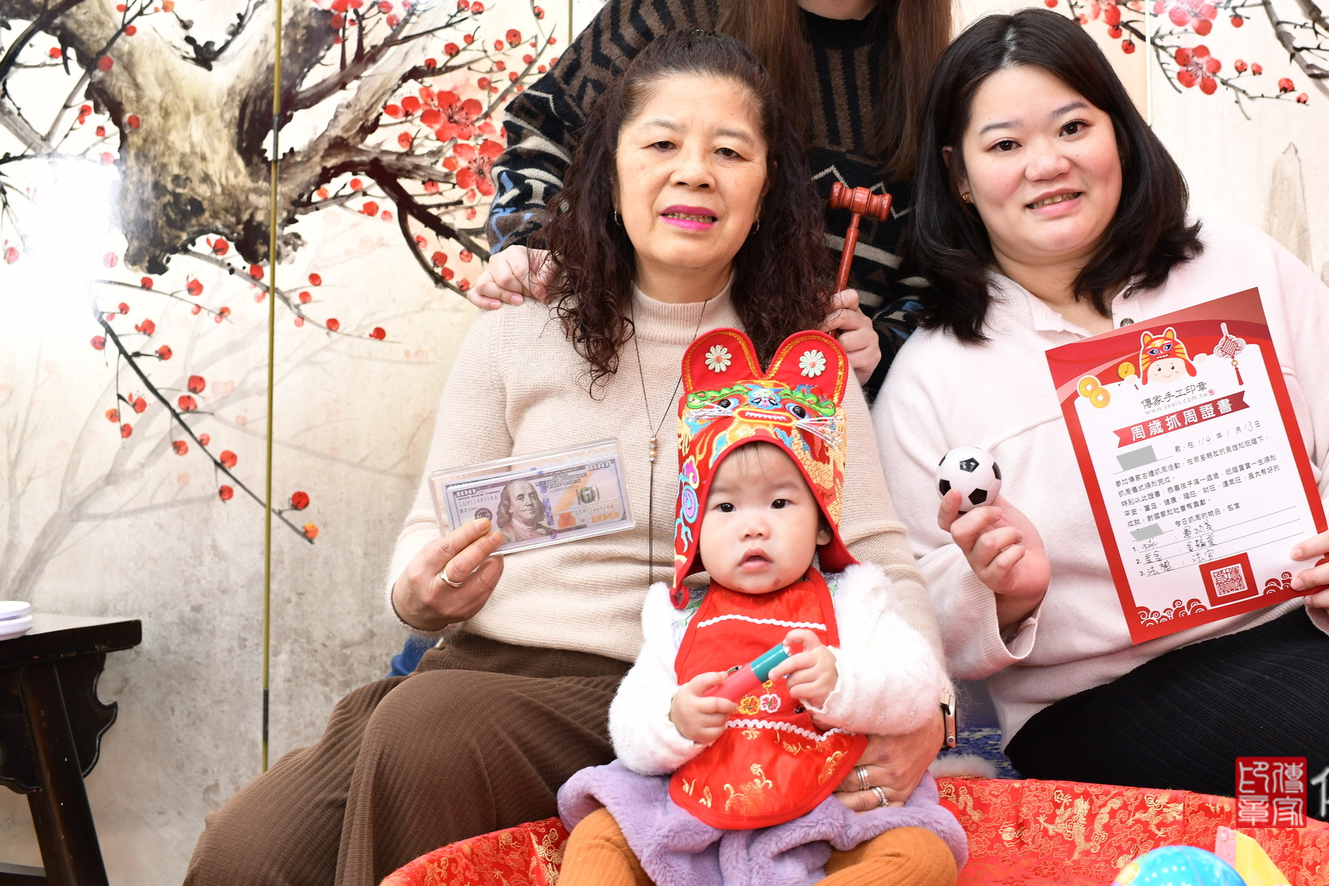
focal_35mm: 47
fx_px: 1735
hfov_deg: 41.4
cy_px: 295
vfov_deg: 28.5
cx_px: 871
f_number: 4.5
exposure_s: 1/160
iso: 800
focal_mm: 35
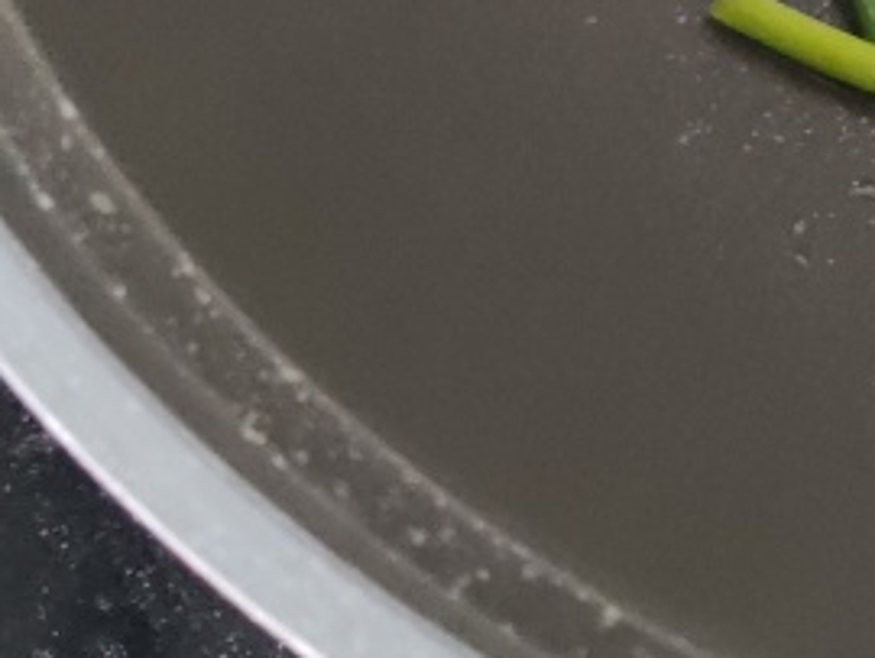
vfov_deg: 13.8
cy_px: -373
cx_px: 1332
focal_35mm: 100
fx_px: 2530
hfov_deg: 17.5
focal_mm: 4.71
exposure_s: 1/33
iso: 563
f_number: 1.79
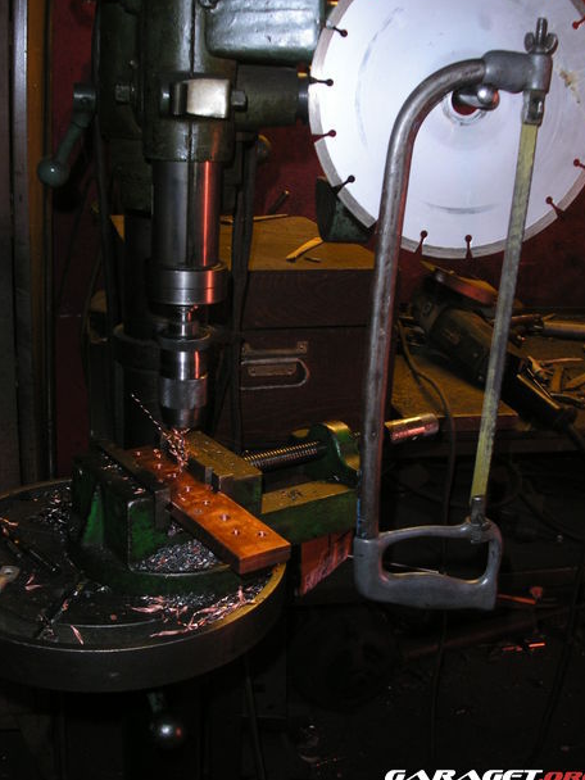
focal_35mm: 40
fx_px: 901
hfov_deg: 36.0
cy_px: 378
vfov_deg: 46.8
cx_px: 296
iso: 200
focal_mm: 7.8
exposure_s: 1/45
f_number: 2.8
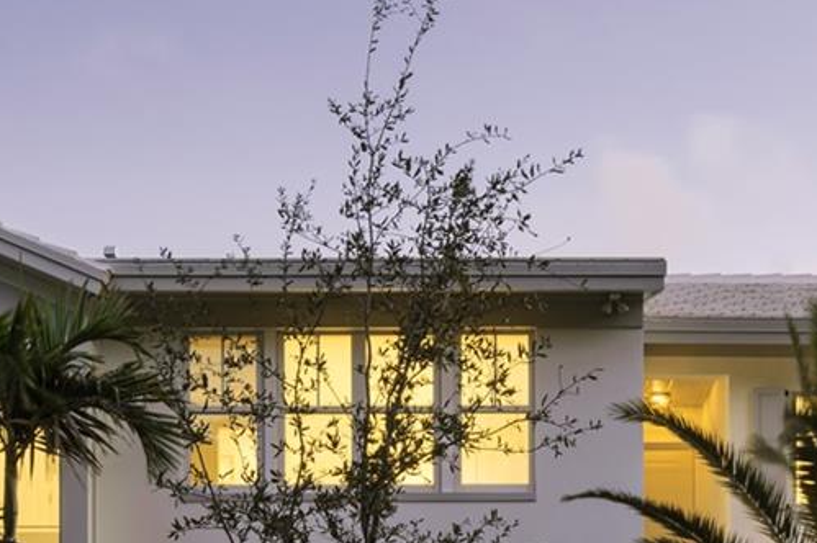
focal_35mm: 77
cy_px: 489
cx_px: 236
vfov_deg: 17.4
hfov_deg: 26.1
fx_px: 1746
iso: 100
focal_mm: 24
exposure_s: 2
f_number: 11
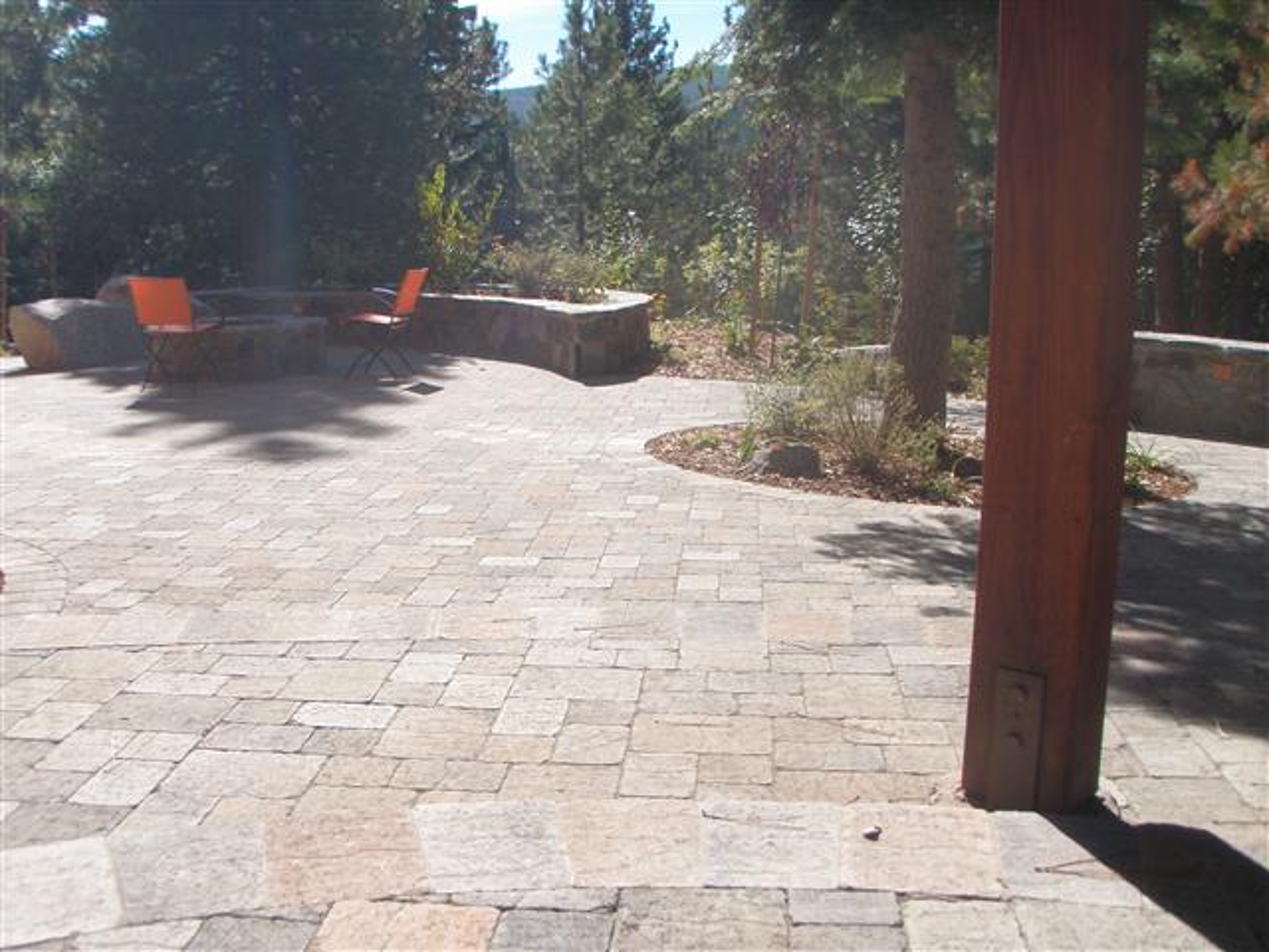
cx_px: 634
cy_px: 476
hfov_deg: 49.0
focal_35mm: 38
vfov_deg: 37.7
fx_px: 1393
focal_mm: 6.7
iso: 80
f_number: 4.5
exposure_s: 1/640
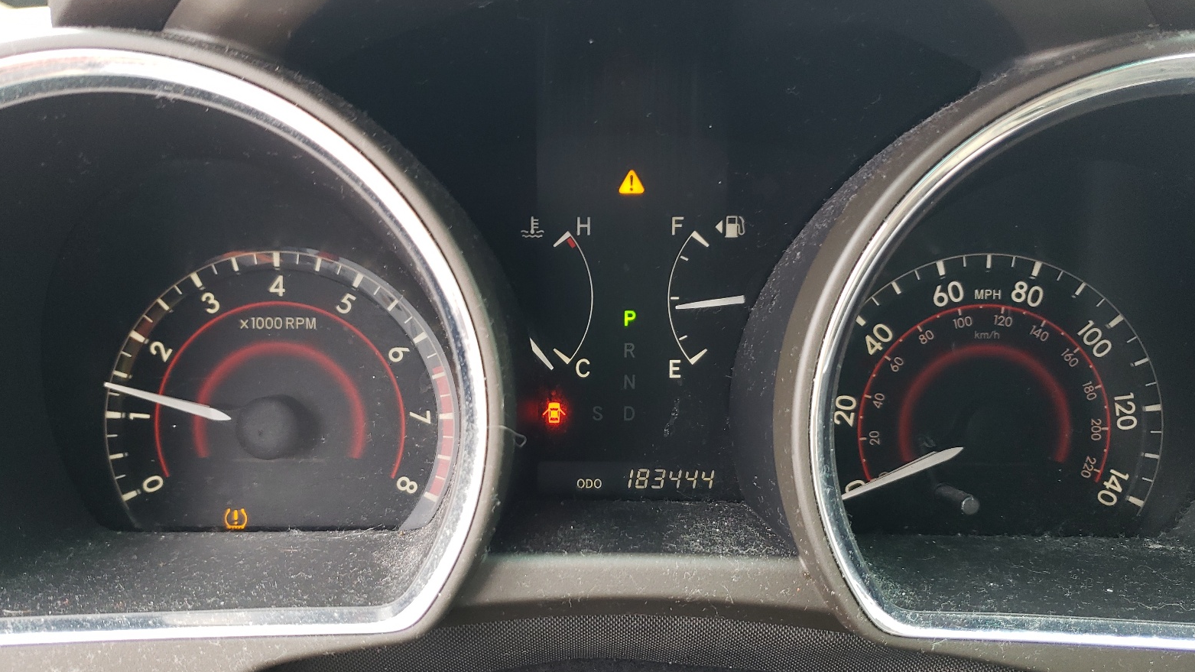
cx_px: 594
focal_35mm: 29
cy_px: 399
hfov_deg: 66.1
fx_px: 919
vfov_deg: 40.0
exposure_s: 1/60.2
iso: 95
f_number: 1.5
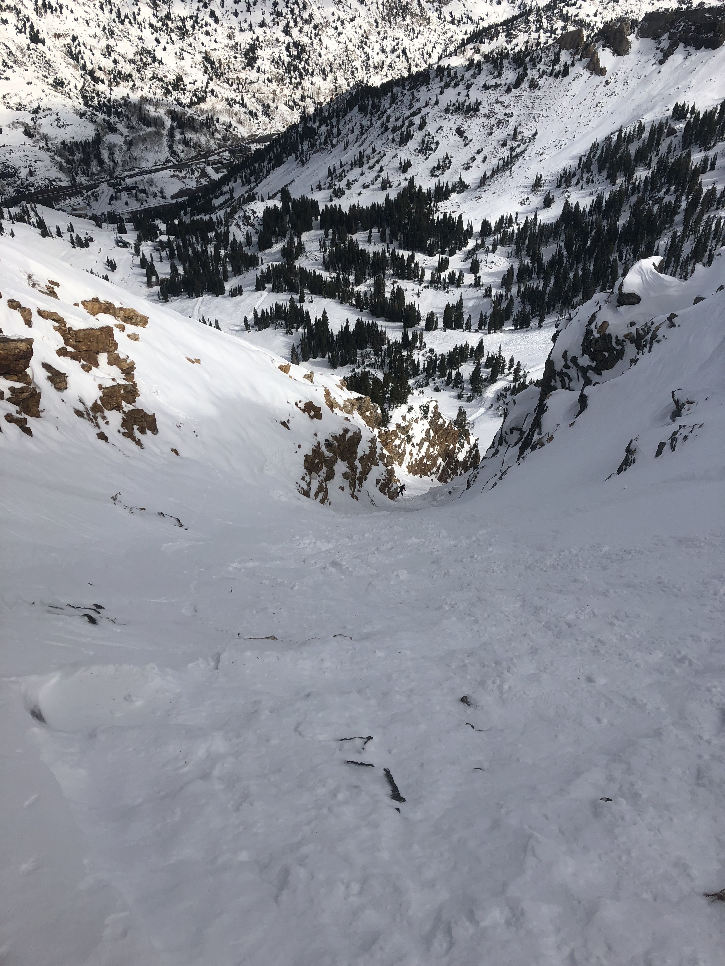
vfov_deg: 63.4
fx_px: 782
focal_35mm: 28
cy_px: 483
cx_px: 362
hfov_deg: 49.7
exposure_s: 1/5405
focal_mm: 3.99
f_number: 1.8
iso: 25
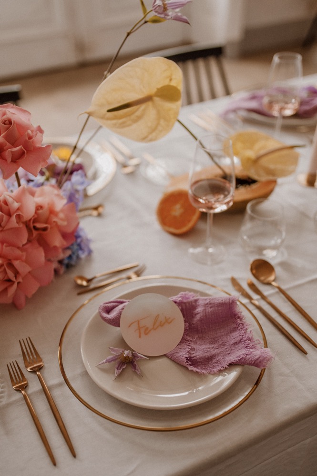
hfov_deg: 37.8
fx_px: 463
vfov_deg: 54.5
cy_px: 238
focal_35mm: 35
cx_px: 158
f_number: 1.4
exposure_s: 1/125
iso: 500
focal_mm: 35
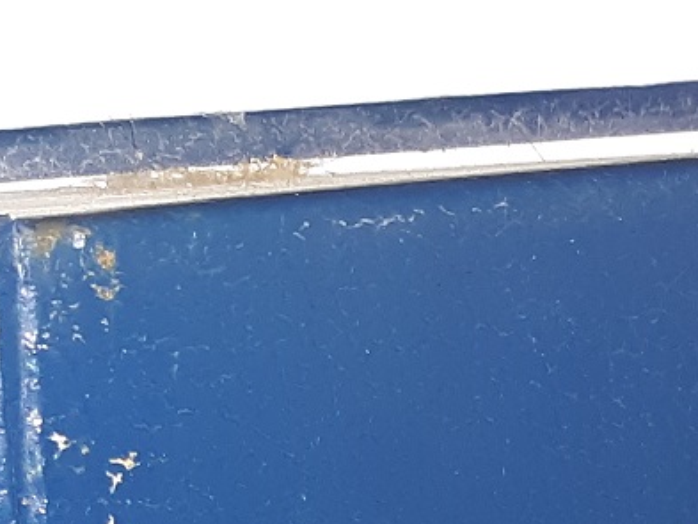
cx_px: 604
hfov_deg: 13.3
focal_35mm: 147
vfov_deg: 9.0
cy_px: 1329
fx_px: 2965
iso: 80
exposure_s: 1/40
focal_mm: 3.7
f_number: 1.7
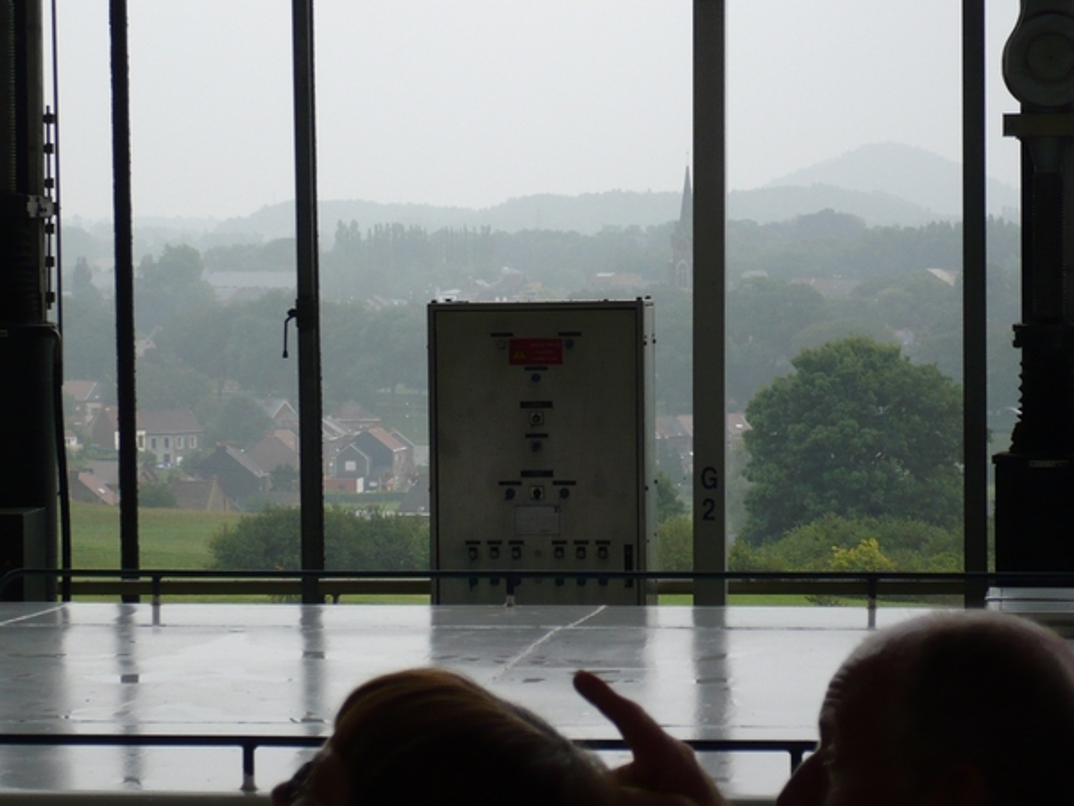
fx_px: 3909
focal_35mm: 126
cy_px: 403
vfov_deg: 11.8
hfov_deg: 15.6
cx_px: 537
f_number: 5
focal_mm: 17.4
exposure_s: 1/250
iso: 100
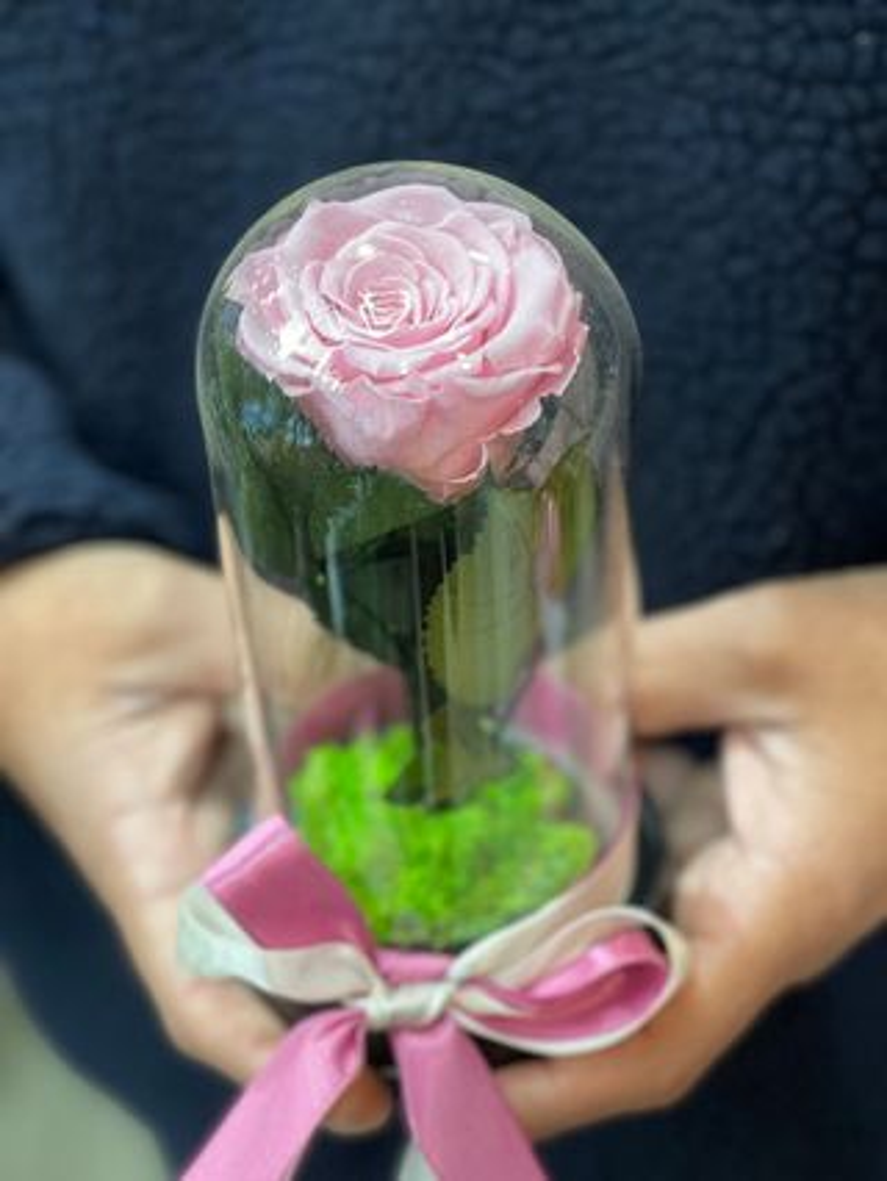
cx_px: 444
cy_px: 590
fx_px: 2184
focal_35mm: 64
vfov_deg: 30.2
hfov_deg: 23.0
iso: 200
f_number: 2.2
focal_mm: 7.5
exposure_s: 1/33
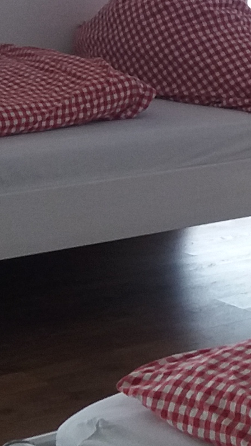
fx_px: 1870
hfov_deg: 7.4
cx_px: 517
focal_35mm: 158
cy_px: 98
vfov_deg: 13.6
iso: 64
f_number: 1.9
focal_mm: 3.7
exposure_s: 1/39
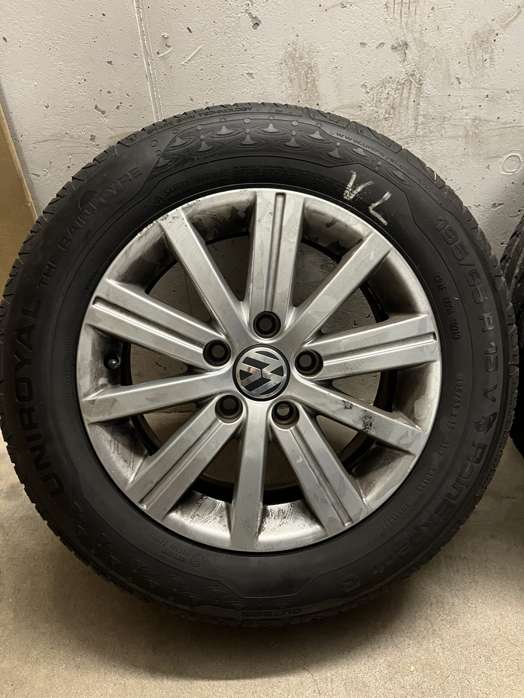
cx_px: 262
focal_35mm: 26
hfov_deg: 53.1
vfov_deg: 67.3
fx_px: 525
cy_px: 349
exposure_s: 1/33
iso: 400
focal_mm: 5.1
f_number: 1.6
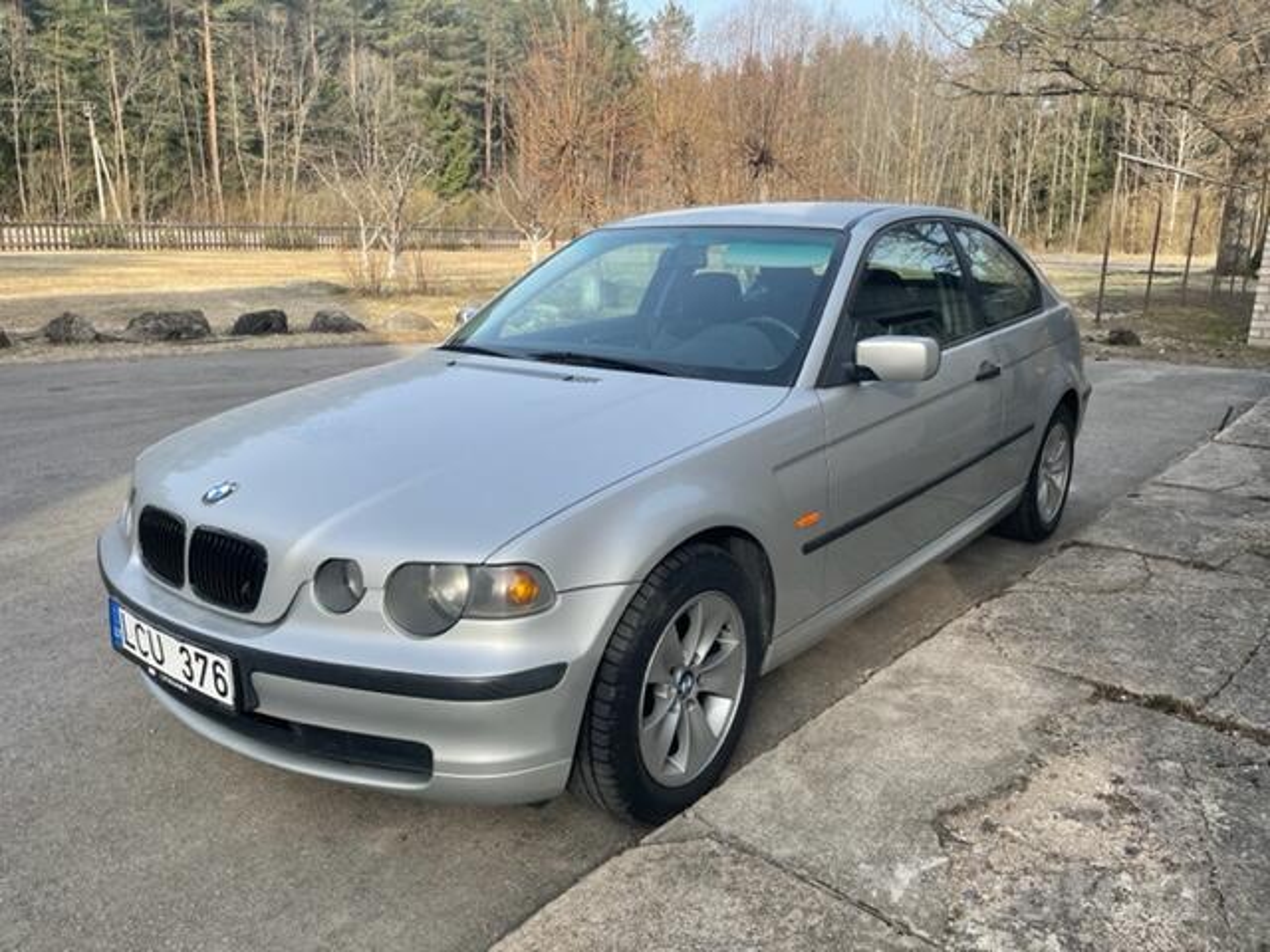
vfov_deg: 53.1
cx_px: 635
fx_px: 954
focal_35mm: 26
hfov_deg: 67.3
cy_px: 476
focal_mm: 4.2
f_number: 1.6
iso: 32
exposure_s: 1/1159
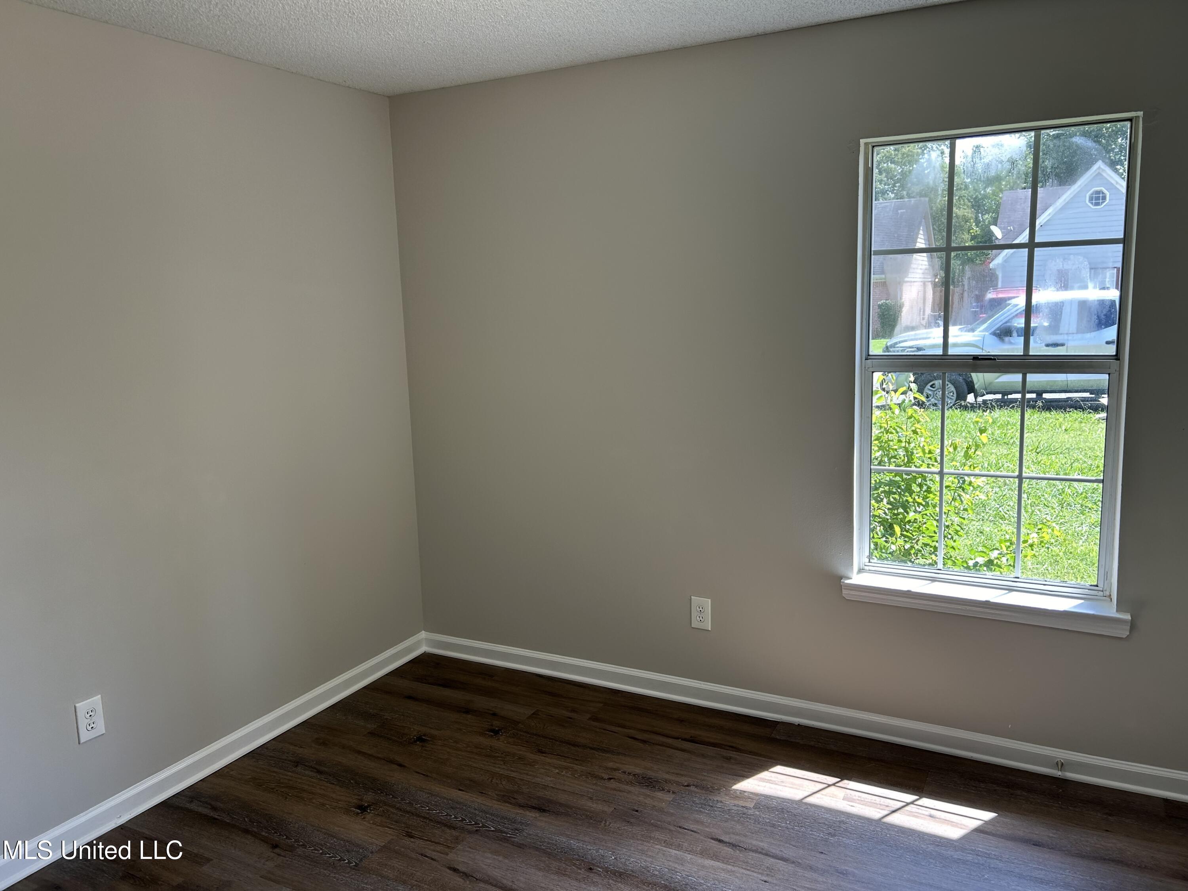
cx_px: 594
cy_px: 446
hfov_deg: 67.3
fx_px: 892
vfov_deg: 53.1
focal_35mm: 26
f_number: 1.5
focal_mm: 5.7
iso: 40
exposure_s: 1/181
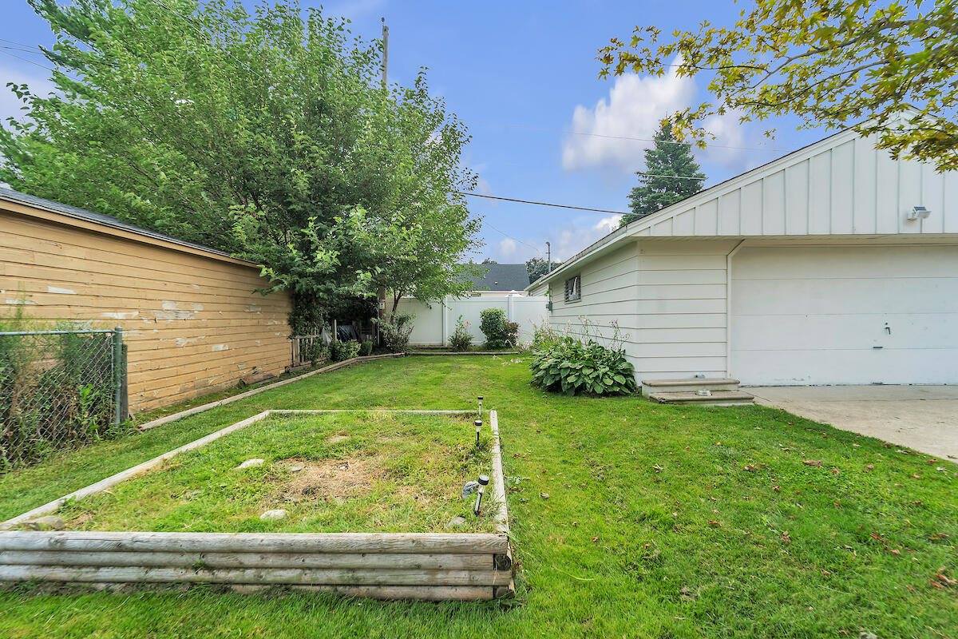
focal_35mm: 14
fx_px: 373
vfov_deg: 81.2
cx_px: 479
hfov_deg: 104.3
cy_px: 320
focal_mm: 14
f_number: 9
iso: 125
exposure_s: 1/100
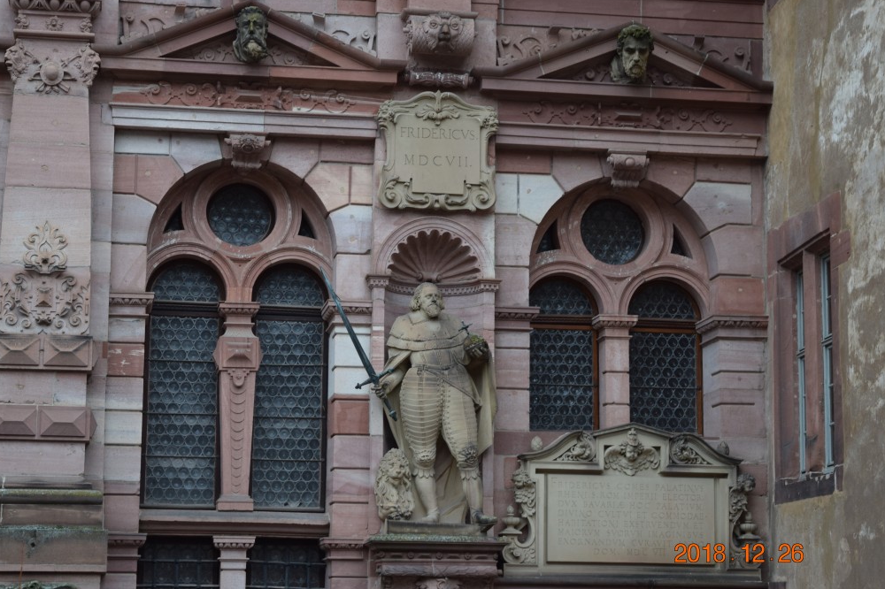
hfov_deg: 24.1
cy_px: 297
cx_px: 436
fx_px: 2077
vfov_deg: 16.2
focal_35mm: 85
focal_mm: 55
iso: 400
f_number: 5.6
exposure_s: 1/100
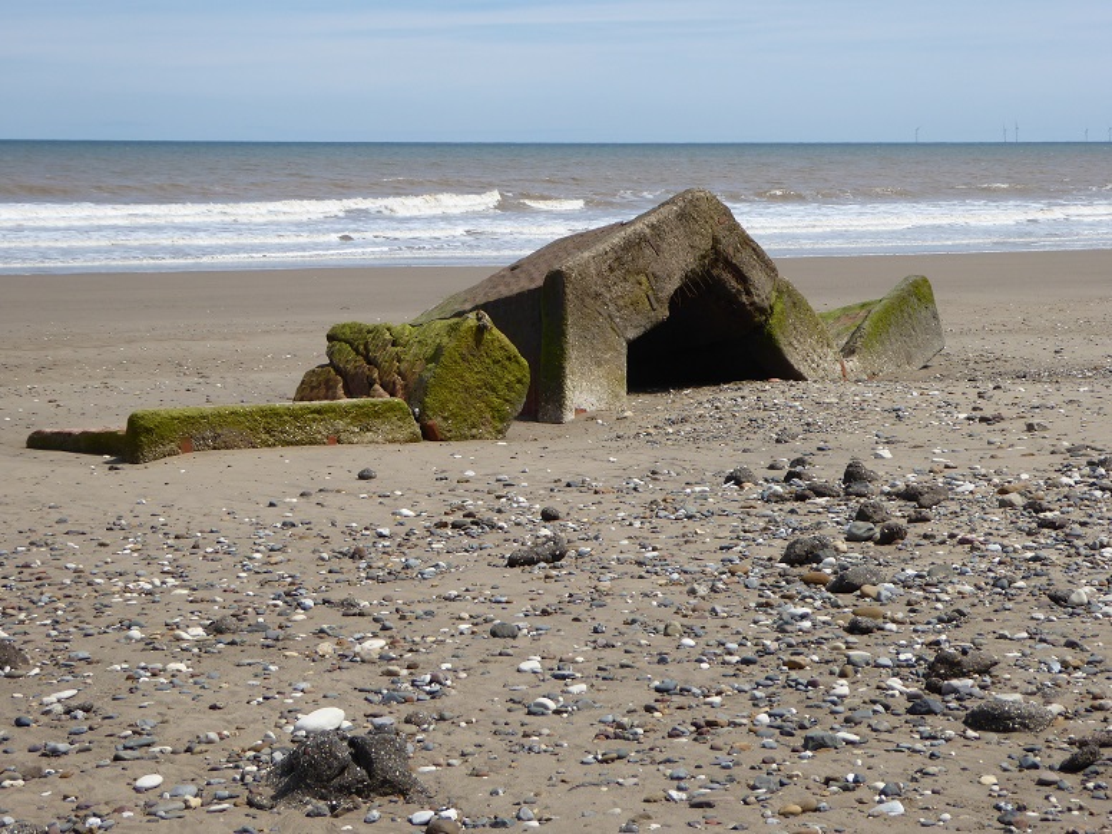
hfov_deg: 28.2
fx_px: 2217
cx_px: 556
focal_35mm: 69
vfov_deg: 21.3
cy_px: 417
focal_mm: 11.7
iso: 100
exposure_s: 1/1000
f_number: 4.4
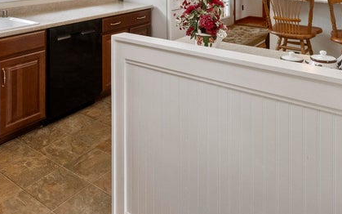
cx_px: 158
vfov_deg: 30.8
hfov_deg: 55.3
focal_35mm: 35
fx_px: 326
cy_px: -42
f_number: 8
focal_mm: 10
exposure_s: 1/15
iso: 800
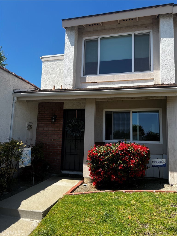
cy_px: 118
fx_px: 177
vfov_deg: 67.3
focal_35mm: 26
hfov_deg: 53.1
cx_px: 88
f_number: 1.5
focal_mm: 5.7
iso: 50
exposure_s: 1/2994
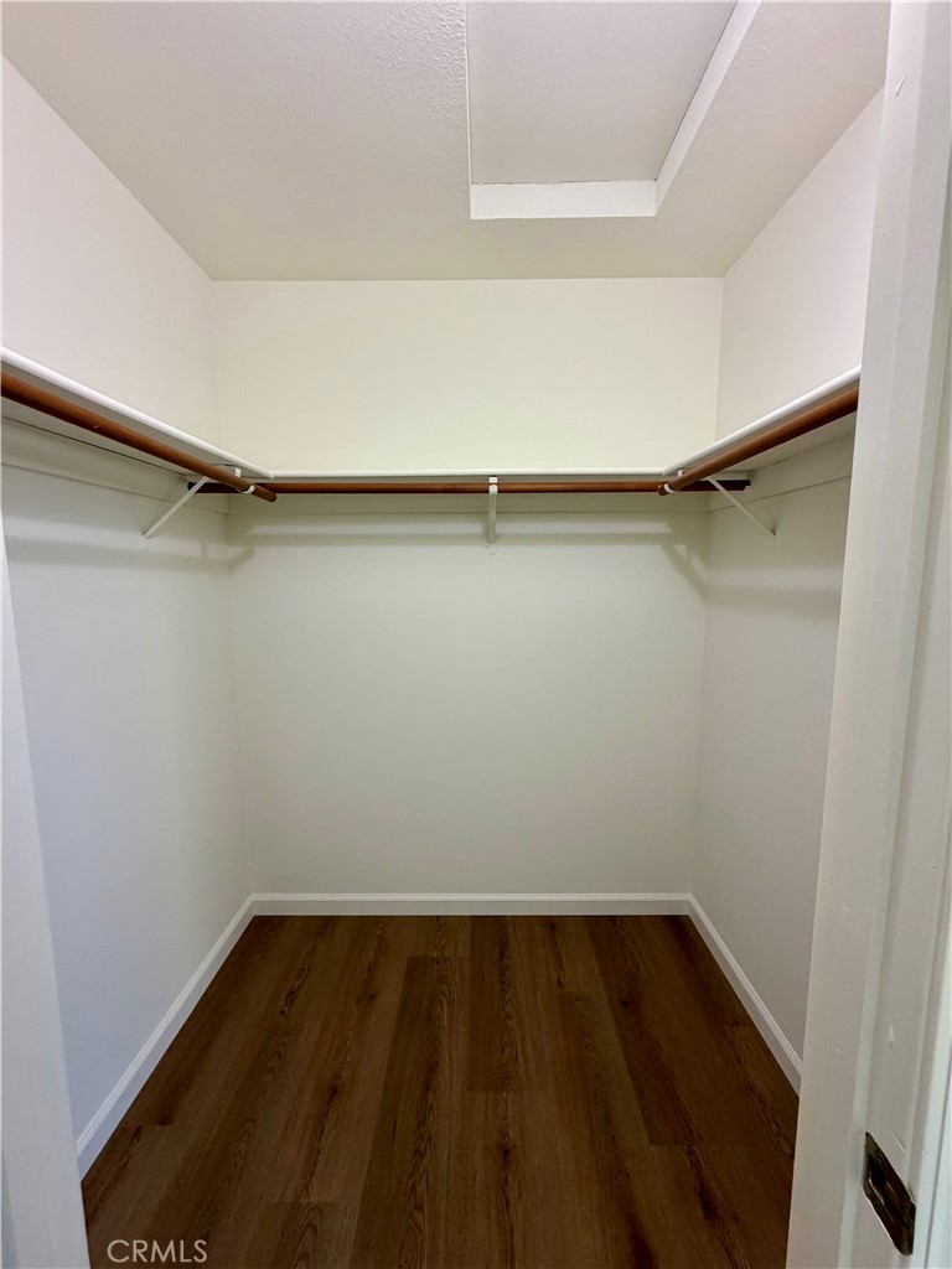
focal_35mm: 14
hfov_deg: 85.7
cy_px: 634
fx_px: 513
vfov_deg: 102.1
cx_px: 476
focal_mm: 2.22
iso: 160
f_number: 2.2
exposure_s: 1/60
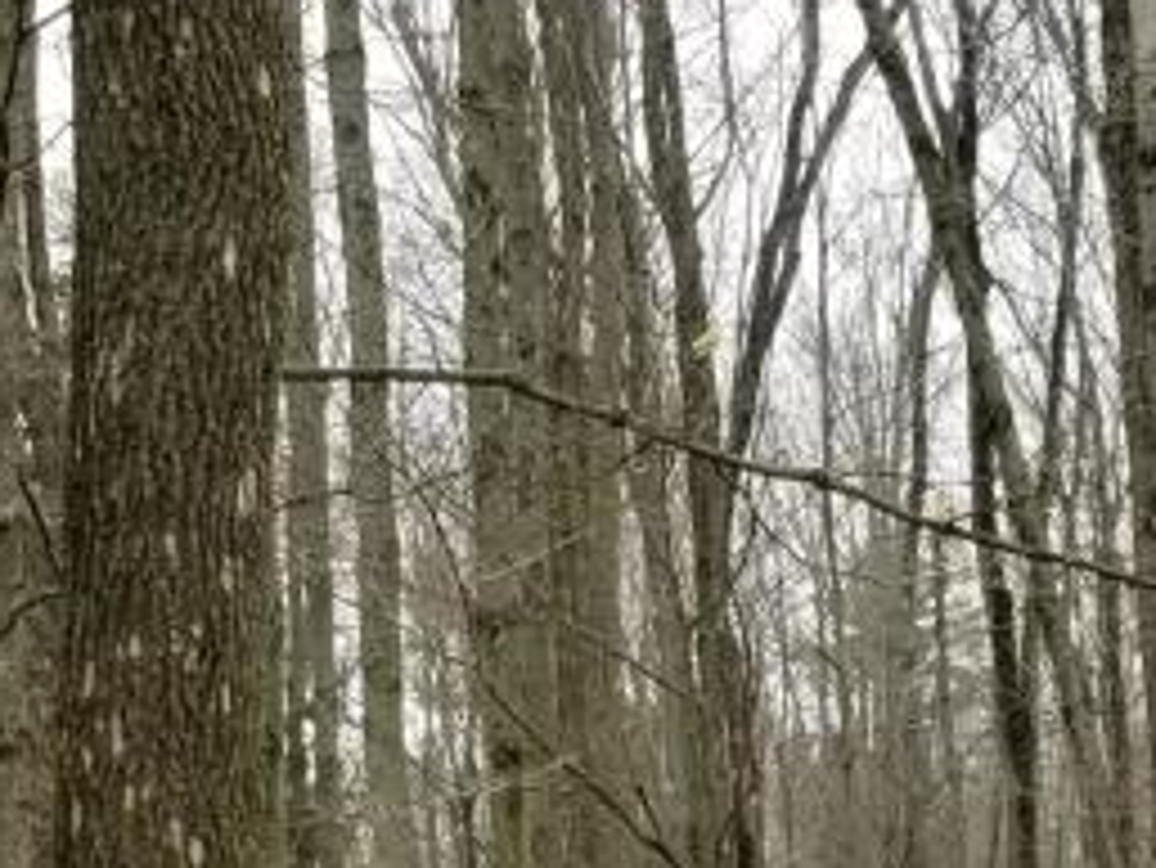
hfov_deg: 14.3
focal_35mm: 138
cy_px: 1381
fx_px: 4611
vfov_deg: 10.3
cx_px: 668
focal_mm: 4.25
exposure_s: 1/263
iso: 50
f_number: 1.7
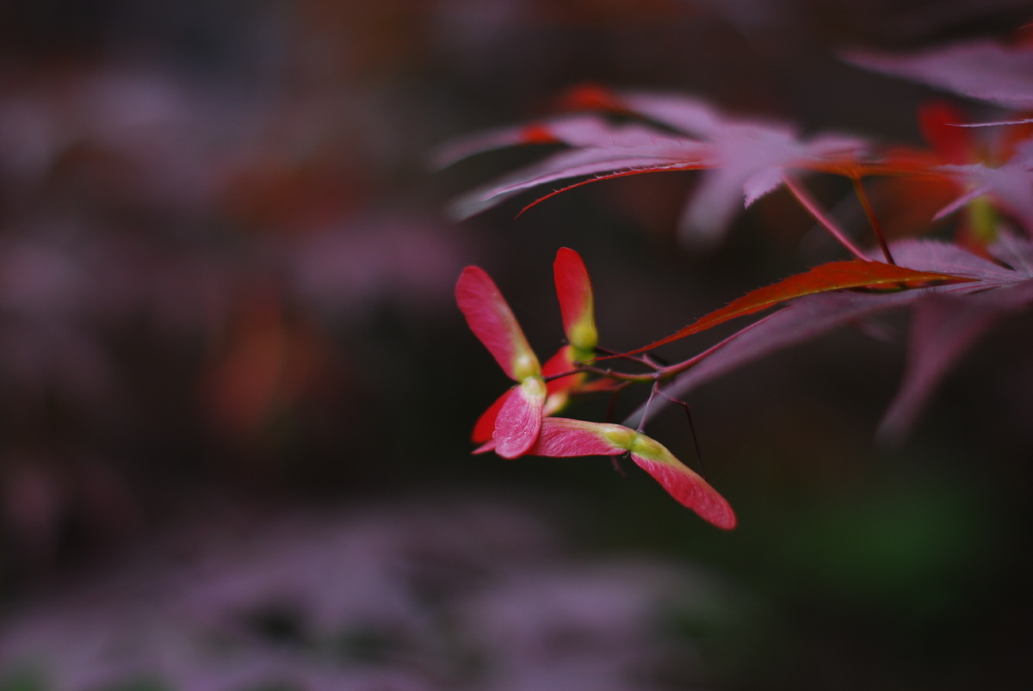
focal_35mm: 75
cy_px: 346
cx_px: 516
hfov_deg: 27.0
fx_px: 2154
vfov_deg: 18.2
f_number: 2
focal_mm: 50
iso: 100
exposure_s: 1/400
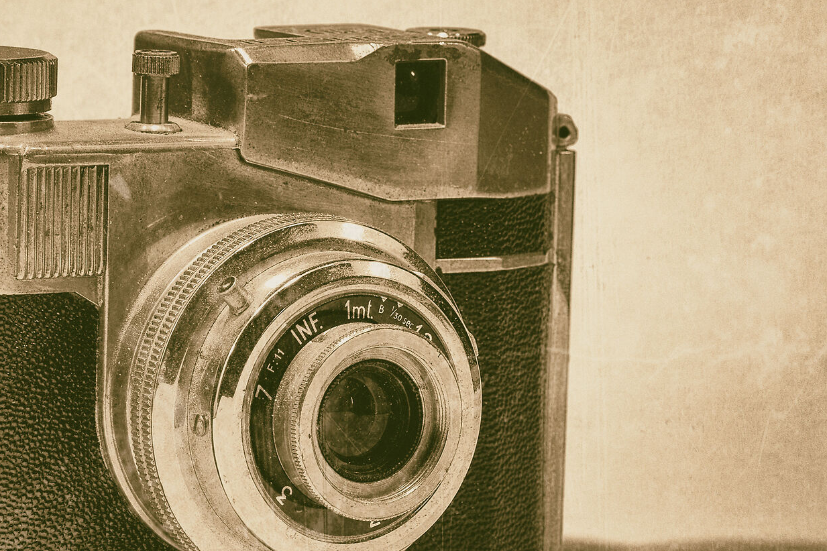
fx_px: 3354
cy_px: 292
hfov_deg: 14.0
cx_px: 276
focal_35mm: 146
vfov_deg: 9.4
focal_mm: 75
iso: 50
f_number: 10
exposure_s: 1/5
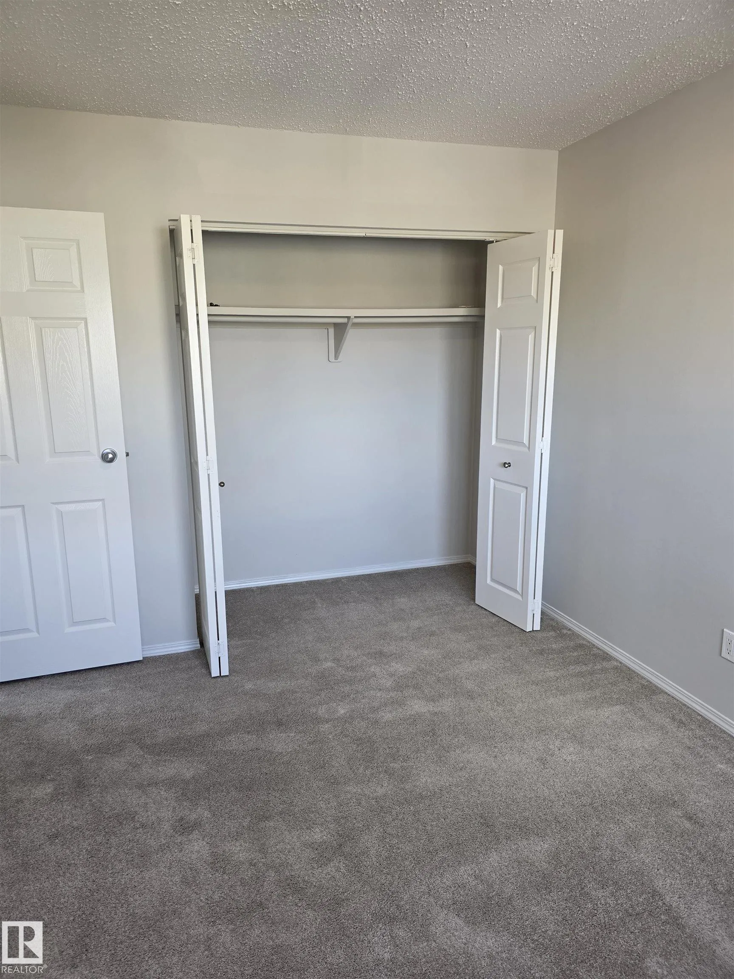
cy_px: 490
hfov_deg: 58.9
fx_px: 650
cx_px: 367
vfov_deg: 73.9
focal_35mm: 23
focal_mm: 6.3
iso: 125
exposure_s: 1/120
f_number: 1.7
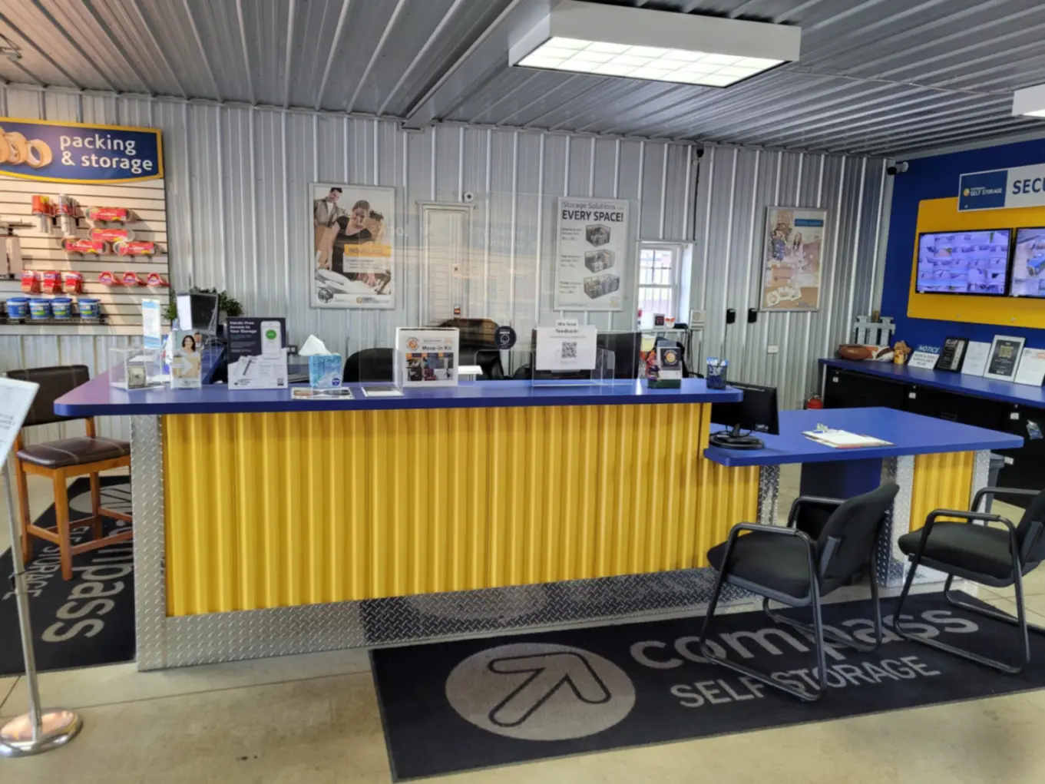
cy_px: 392
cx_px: 522
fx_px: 785
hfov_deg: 67.3
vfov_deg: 53.1
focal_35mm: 26
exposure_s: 1/60
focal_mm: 5.4
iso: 200
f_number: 1.8
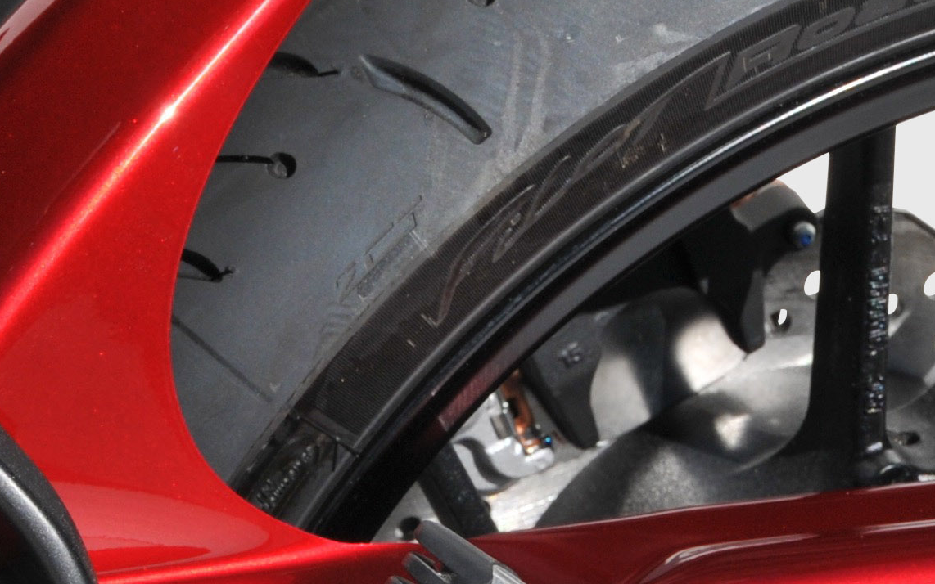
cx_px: 400
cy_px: 420
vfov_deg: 4.1
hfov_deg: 6.5
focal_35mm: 321
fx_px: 8180
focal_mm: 56
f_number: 10
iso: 200
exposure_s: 1/400
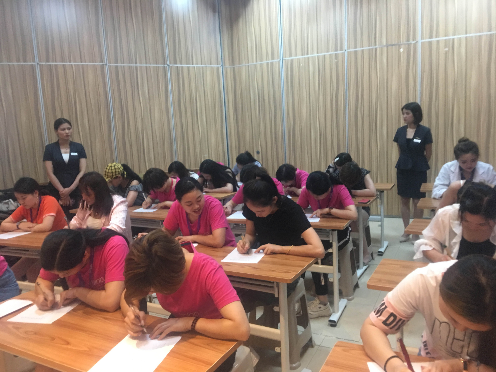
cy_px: 186
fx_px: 416
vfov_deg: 48.2
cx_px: 248
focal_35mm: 29
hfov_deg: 61.7
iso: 125
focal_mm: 4.15
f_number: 2.2
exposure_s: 1/17
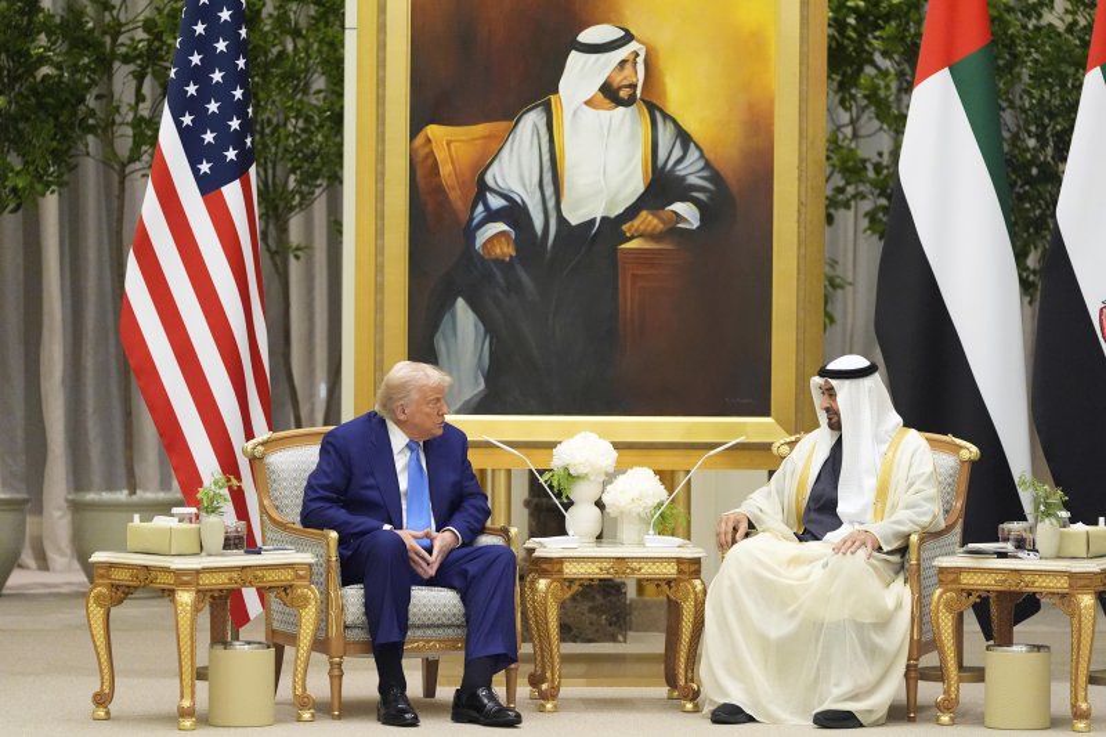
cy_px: 368
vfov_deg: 8.4
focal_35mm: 164
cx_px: 553
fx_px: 5037
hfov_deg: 12.5
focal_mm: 164
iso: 5000
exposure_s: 1/400
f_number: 2.8
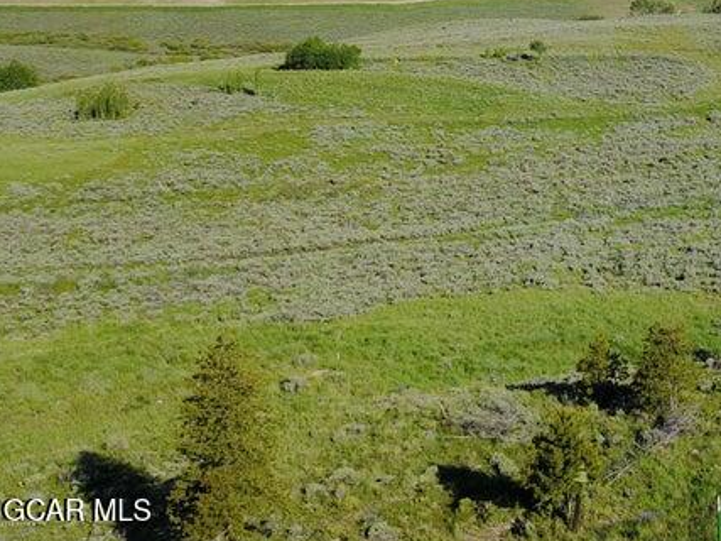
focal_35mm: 52
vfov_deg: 26.7
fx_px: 1083
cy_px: 17
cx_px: 713
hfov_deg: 33.8
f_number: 2.2
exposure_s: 1/1397
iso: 100
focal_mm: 4.73
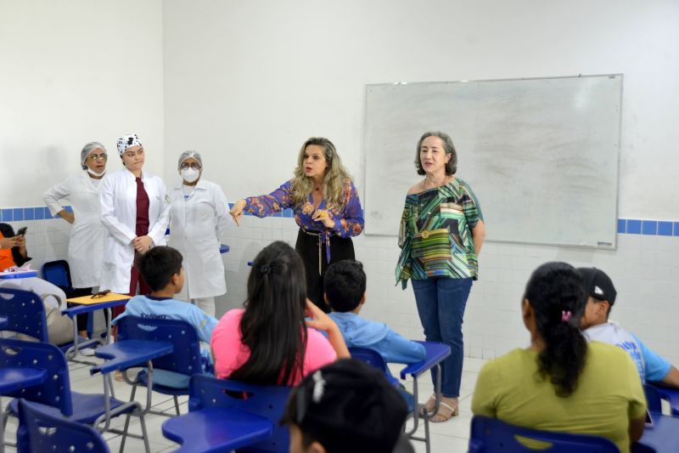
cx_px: 340
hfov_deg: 41.1
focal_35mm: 48
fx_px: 905
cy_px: 226
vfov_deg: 28.1
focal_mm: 48
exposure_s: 1/80
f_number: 4.8
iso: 1250
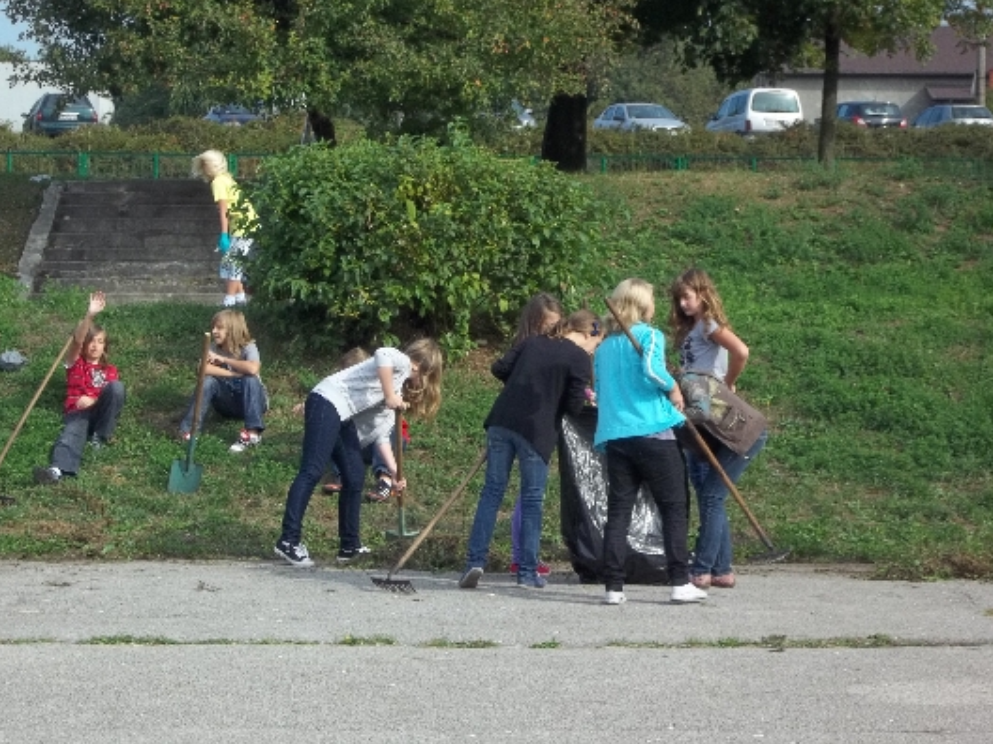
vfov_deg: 13.6
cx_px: 478
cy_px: 389
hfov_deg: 18.0
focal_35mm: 109
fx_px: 3127
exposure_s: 1/250
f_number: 5.2
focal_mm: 17.1
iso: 64
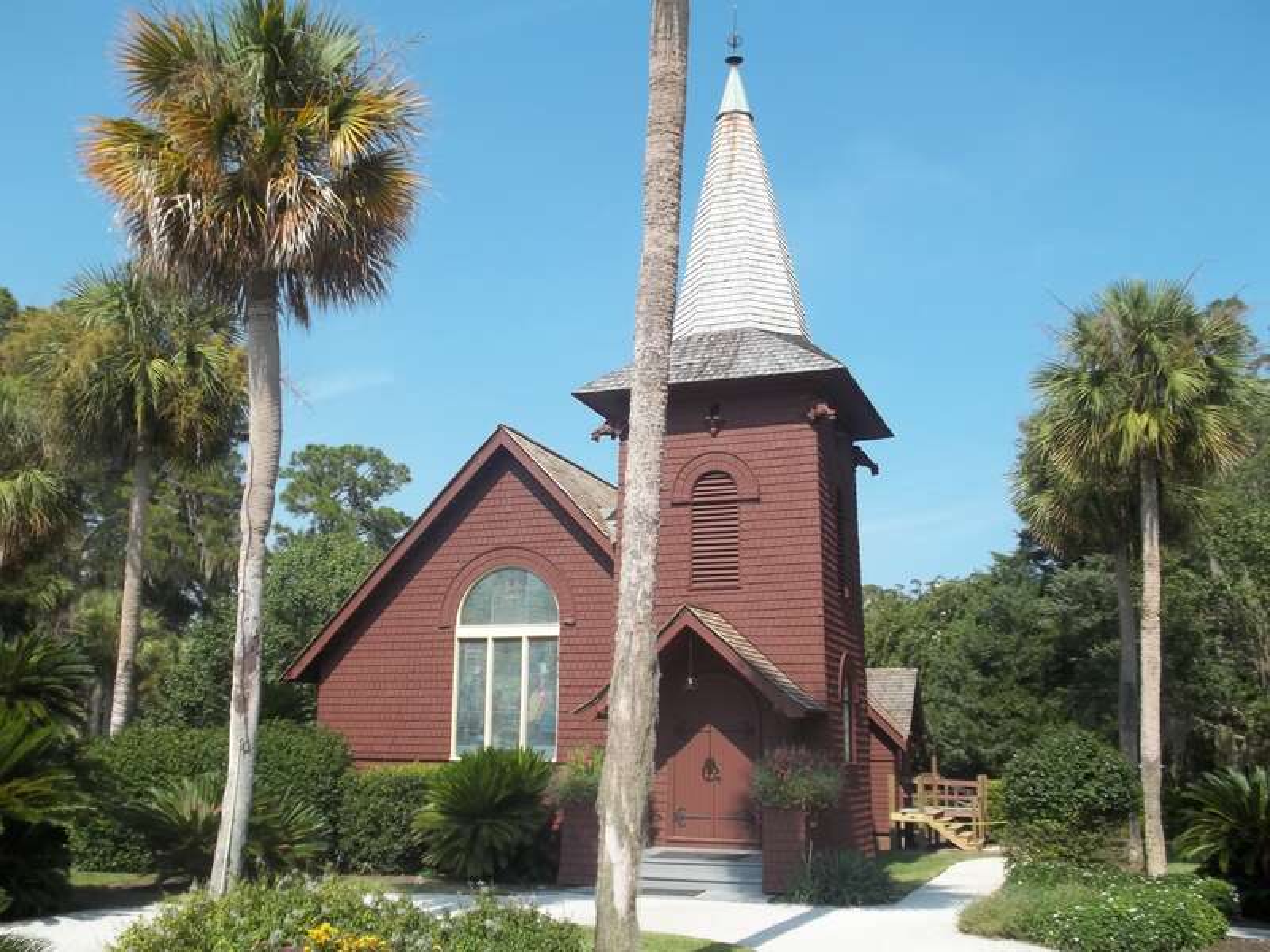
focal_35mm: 33
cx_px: 635
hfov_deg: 55.4
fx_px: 1211
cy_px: 476
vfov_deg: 42.9
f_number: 8
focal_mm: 5.9
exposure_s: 1/125
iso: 64
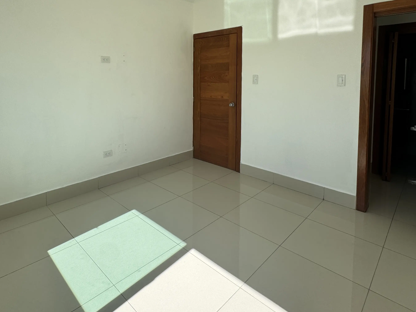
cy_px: 92
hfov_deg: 78.5
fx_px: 252
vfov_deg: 61.1
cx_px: 178
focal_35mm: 21
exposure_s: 1/707
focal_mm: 2.22
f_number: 2.2
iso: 40
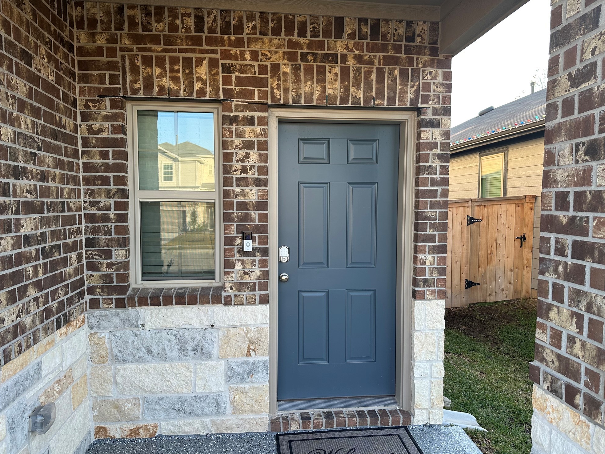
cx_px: 312
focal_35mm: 25
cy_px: 235
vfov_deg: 54.9
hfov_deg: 69.4
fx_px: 437
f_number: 1.78
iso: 80
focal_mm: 6.86
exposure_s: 1/373
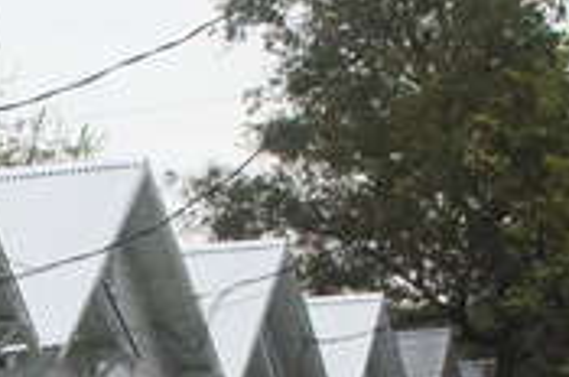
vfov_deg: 8.1
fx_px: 2603
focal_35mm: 165
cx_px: -286
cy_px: 624
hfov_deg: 11.9
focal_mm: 24
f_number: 10
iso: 3200
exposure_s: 1/500
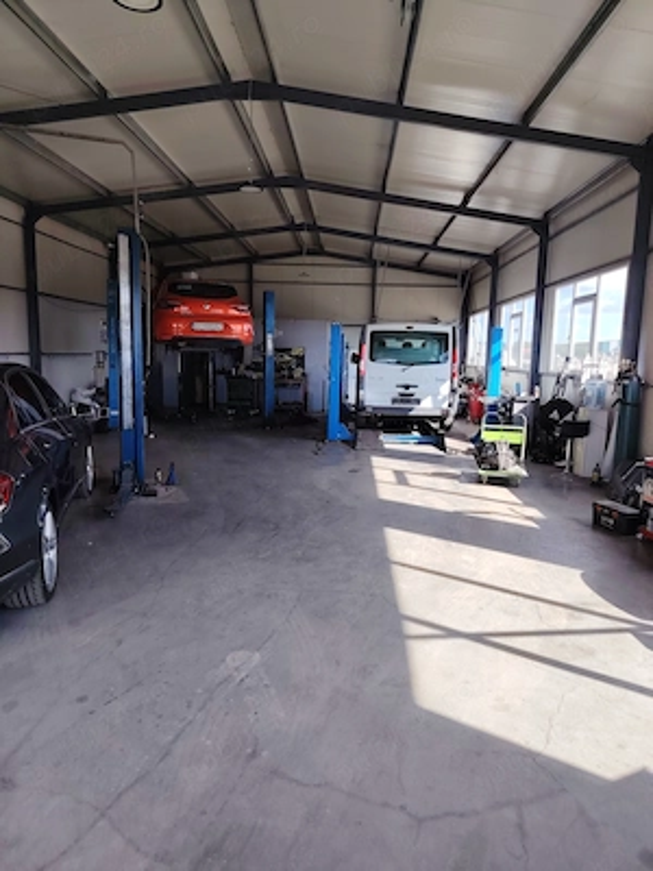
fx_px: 604
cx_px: 326
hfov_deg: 56.8
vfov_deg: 71.6
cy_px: 436
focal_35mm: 24
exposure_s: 1/199
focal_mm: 5.25
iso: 100
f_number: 1.75
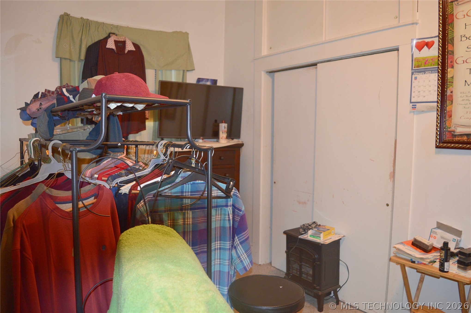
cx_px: 236
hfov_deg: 67.4
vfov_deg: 47.8
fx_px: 353
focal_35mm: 27
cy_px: 156
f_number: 3.5
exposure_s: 1/60
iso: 900
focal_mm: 18
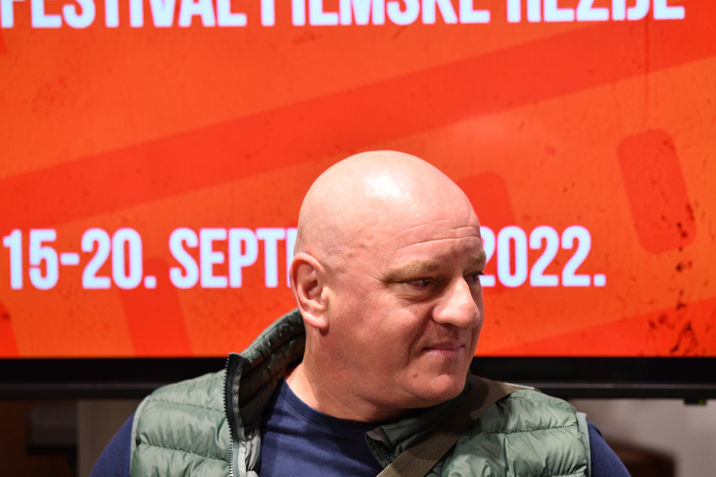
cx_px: 397
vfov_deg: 6.8
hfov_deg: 10.2
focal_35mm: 202
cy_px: 218
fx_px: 4017
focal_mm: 170
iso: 1250
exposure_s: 1/160
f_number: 5.6
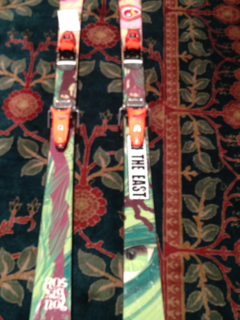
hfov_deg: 28.6
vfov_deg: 37.5
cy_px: 143
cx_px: 116
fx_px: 471
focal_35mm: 51
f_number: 2.4
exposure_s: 1/20
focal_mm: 4.28
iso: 250
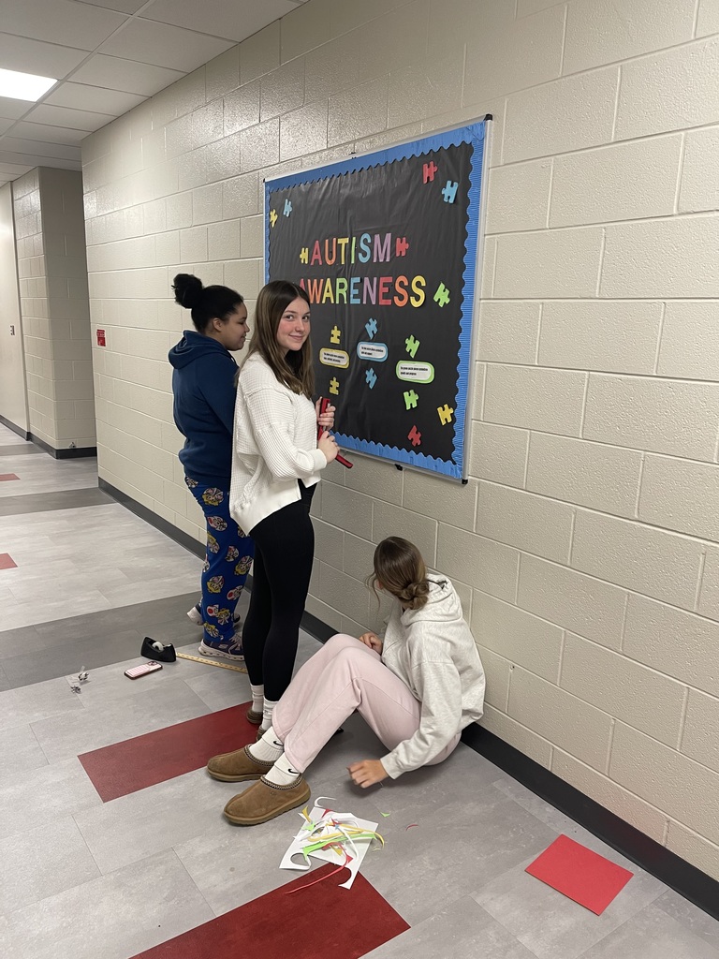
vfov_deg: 69.4
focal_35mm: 25
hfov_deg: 54.9
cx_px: 360
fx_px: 692
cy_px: 480
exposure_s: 1/60
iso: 125
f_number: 1.6
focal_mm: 5.1
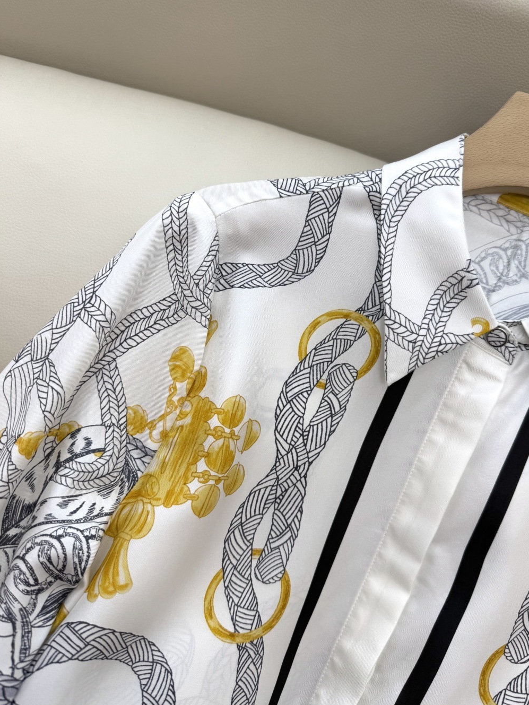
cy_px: 335
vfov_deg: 67.3
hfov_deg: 53.0
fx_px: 530
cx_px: 284
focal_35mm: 26
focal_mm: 6.76
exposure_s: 1/360
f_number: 1.78
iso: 80
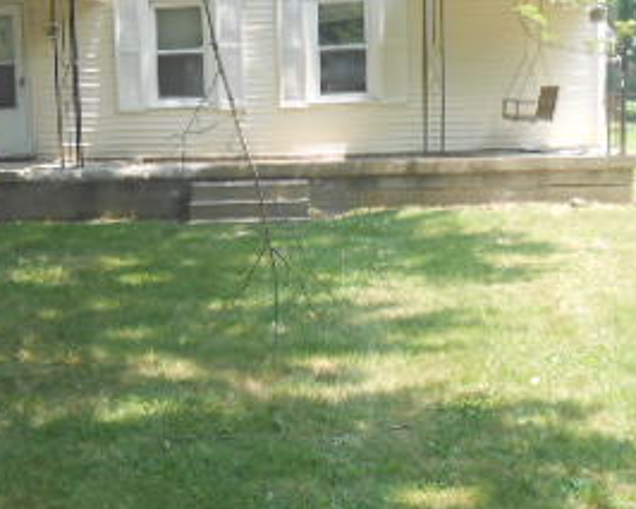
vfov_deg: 25.0
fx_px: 1149
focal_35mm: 61
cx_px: 311
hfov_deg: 30.9
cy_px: 268
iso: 80
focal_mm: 4.6
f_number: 3.5
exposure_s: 1/125
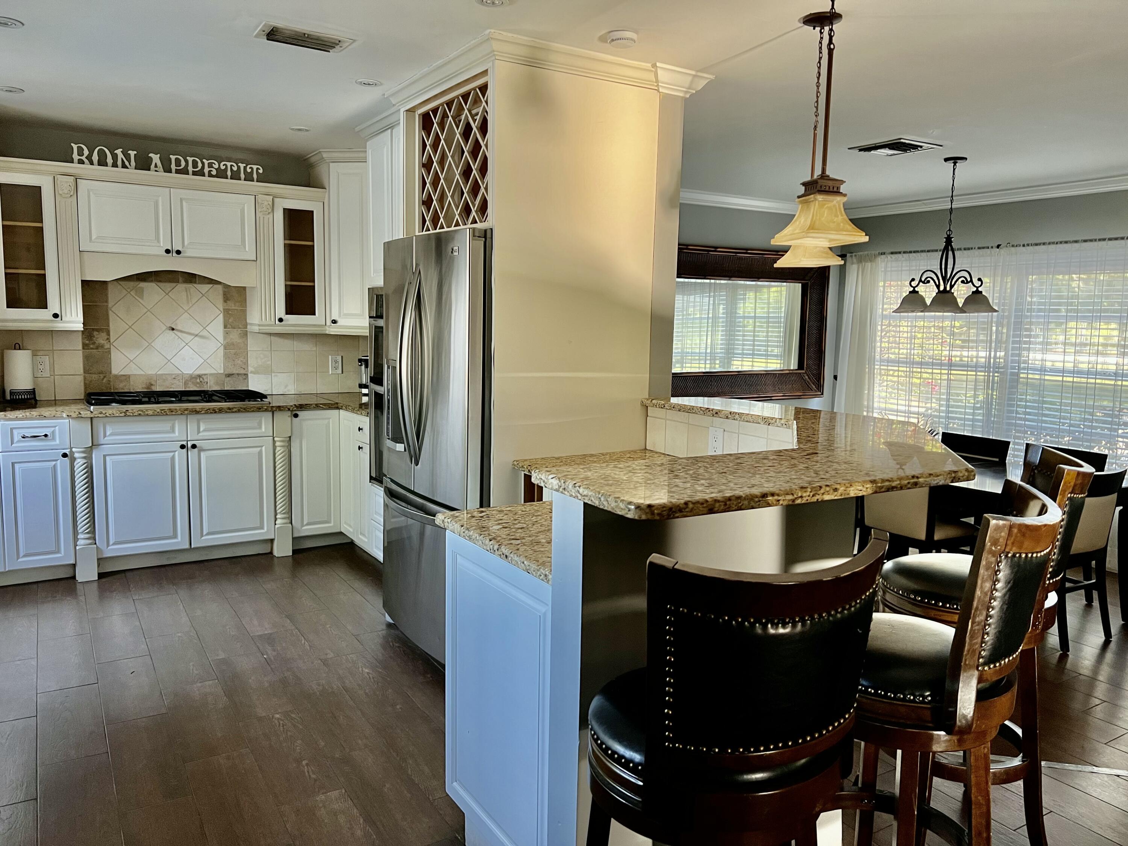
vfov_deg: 53.1
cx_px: 564
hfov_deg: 67.3
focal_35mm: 26
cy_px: 423
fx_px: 847
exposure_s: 1/76
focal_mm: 5.7
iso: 125
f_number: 1.5
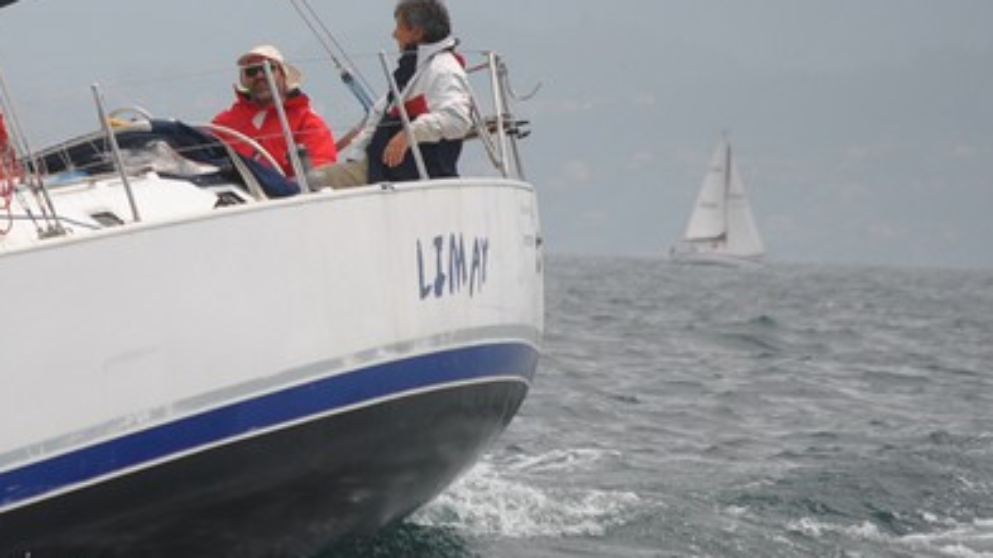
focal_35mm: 481
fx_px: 12664
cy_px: 162
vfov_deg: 2.5
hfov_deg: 4.5
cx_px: 91
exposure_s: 1/800
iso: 100
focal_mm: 150
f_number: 5
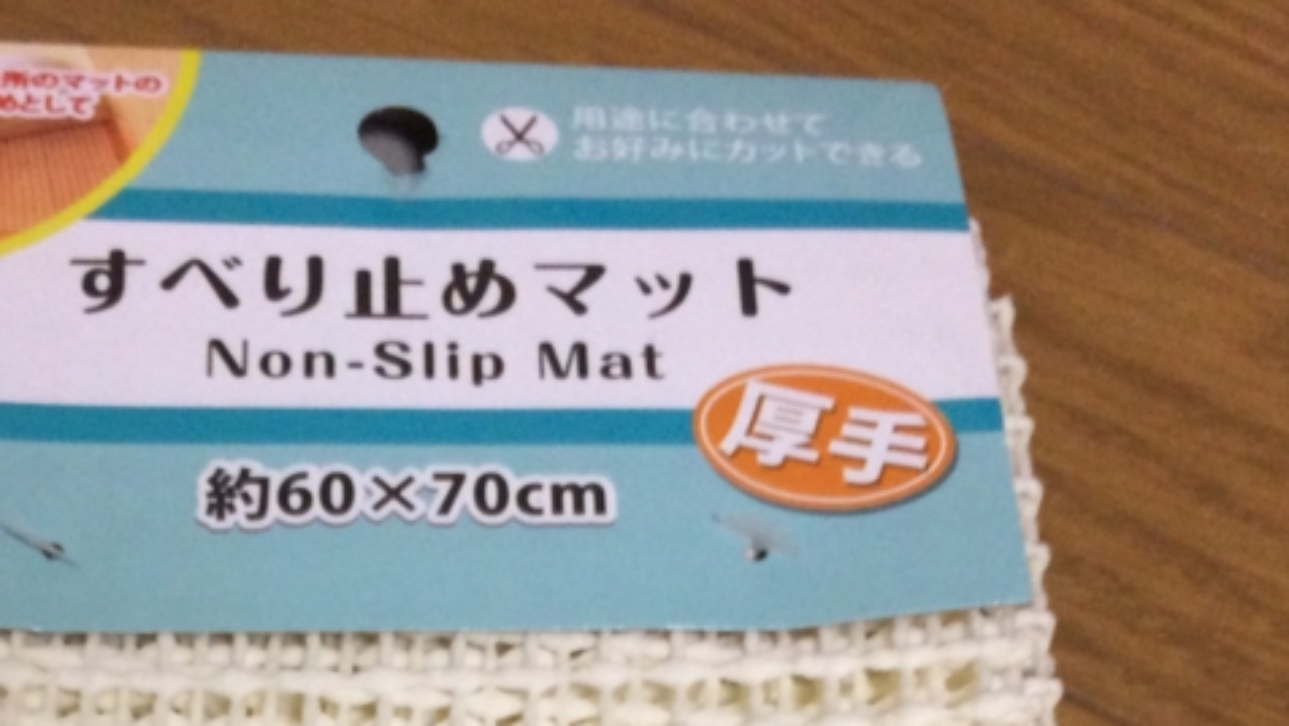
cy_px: 1140
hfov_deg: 30.7
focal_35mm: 68
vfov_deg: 16.0
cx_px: 387
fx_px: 2325
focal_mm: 4.15
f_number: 2.2
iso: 320
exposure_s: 1/30
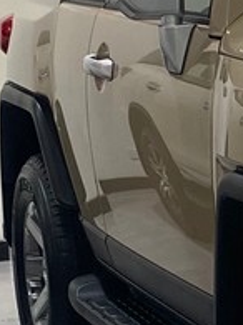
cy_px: 166
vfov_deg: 11.1
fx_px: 1668
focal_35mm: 178
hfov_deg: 7.8
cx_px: 563
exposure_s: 1/99
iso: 125
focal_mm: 4.25
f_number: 1.8
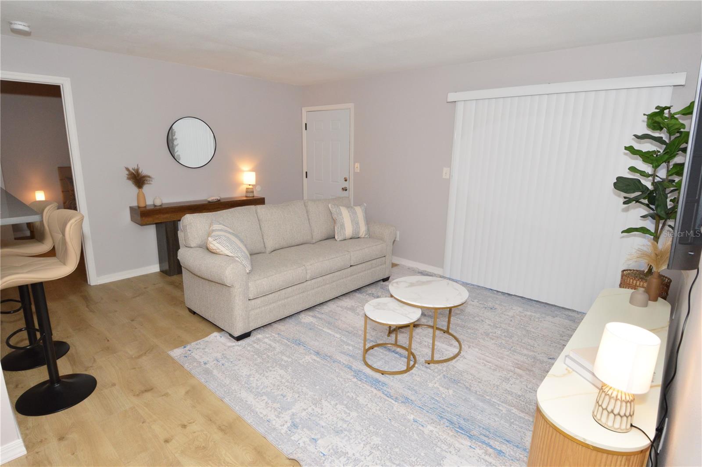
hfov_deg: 90.1
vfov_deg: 67.3
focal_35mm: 18
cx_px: 351
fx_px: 351
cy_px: 234
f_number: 9
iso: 800
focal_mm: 12
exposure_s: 1/80
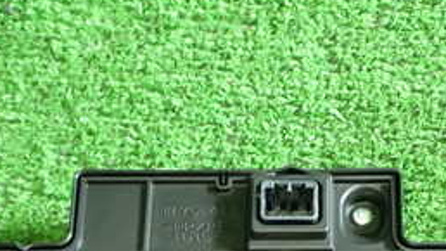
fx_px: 899
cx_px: 247
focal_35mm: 76
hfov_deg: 27.9
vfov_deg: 15.2
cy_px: 322
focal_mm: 5.4
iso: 200
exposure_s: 1/30
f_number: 2.3
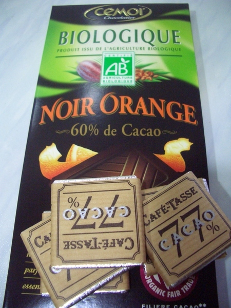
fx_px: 311
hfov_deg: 40.7
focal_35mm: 35
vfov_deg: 52.6
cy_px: 154
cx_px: 116
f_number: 2.6
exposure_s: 1/13
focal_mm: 5.8
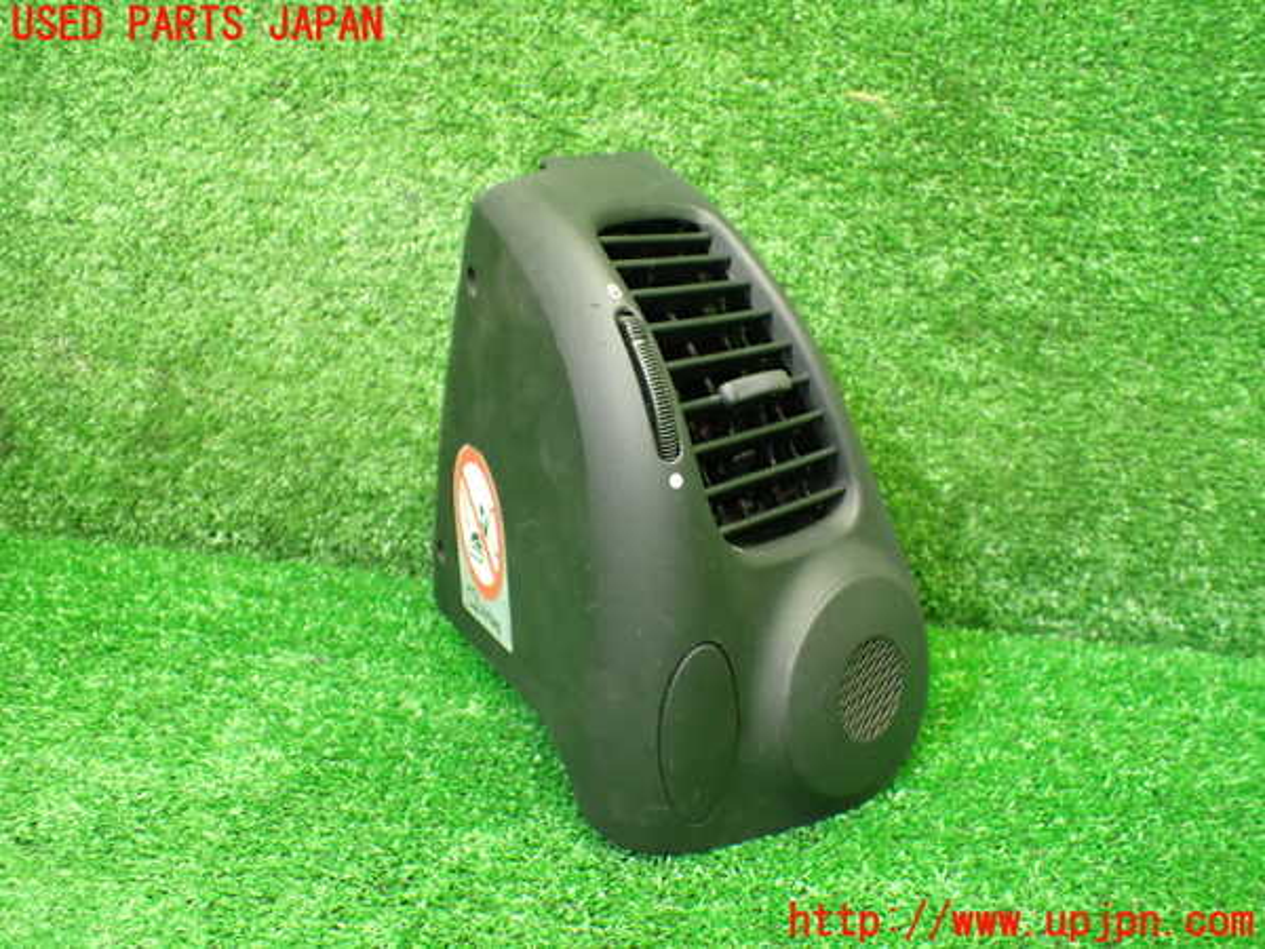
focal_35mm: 30
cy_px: 474
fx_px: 1096
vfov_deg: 46.8
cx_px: 632
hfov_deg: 60.0
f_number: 2.3
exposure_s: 1/60
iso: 800
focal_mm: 5.4
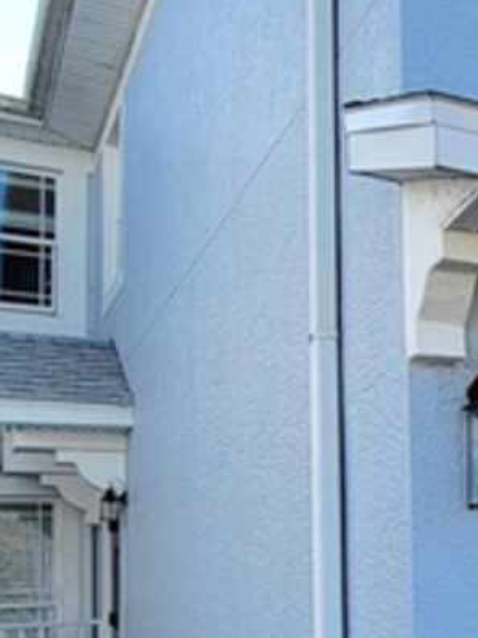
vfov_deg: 33.4
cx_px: 901
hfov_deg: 18.8
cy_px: 509
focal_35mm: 56
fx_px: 1031
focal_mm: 2.2
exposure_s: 1/769
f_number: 2.2
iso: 50
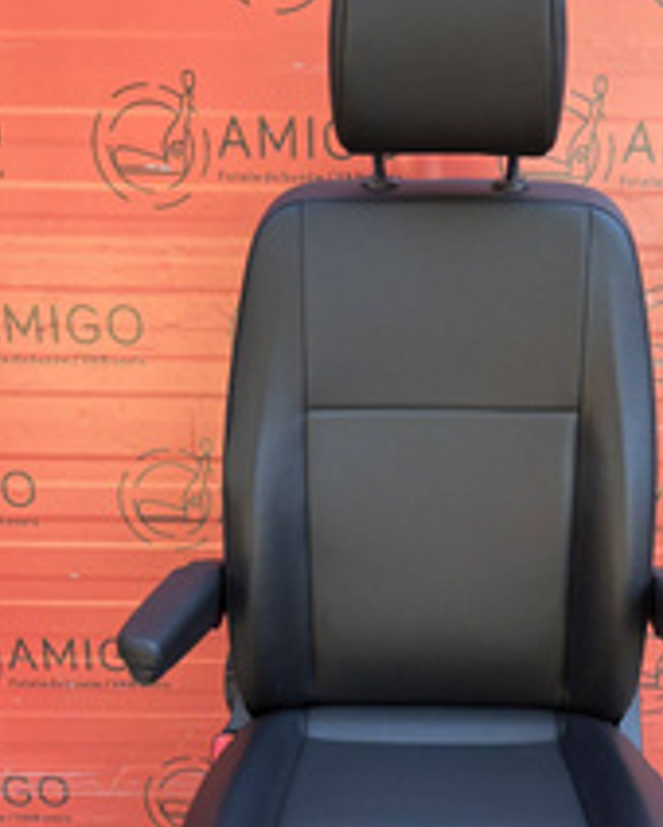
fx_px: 1053
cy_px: 573
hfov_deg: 34.6
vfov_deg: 42.1
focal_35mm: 43
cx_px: 437
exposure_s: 1/122
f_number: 1.6
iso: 32
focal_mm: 5.1
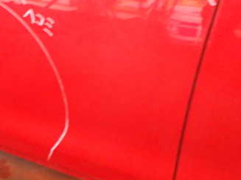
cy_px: 63
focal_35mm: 55
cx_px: 27
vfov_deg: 26.4
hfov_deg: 33.2
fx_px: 383
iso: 800
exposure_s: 1/30
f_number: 2.3
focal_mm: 5.4
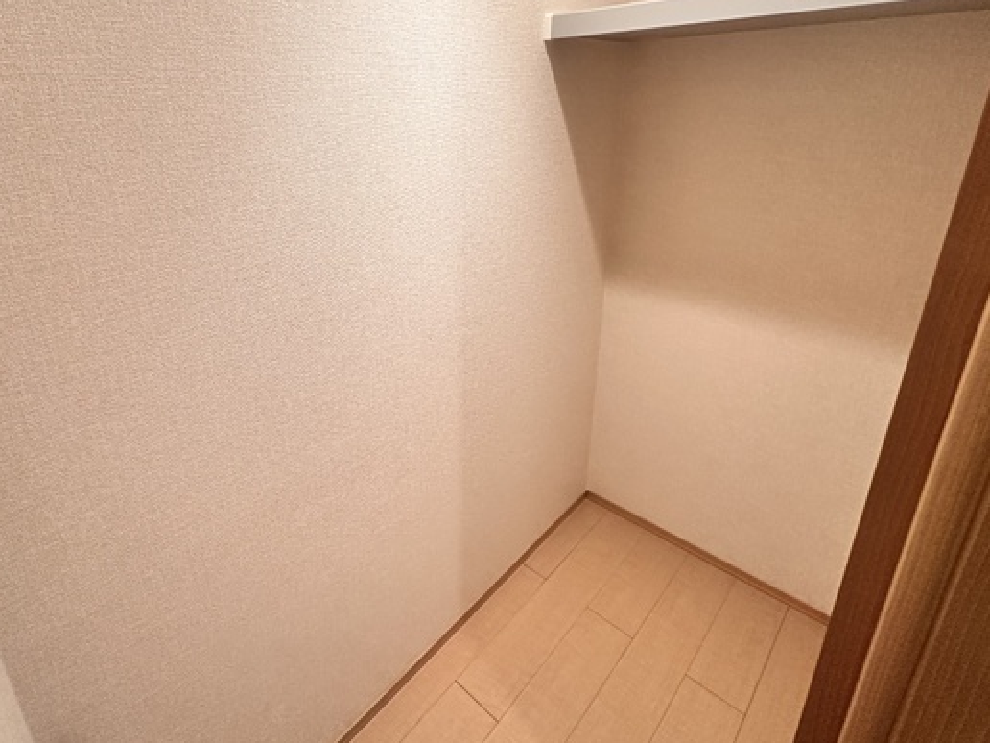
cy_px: 276
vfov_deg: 67.6
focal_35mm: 19
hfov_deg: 83.8
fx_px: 543
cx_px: 403
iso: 400
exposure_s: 1/60
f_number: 2.2
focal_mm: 2.22
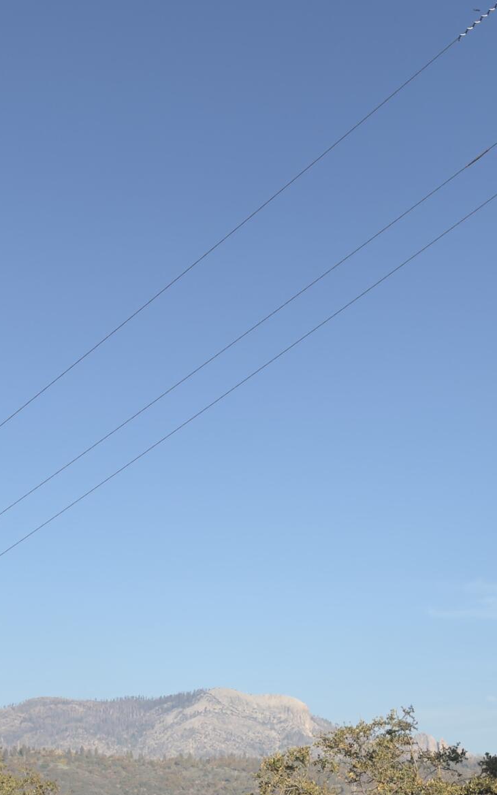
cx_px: 310
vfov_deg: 21.0
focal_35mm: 98
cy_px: 596
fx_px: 2124
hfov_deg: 13.3
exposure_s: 1/3058
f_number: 1.78
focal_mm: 6.76
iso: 100
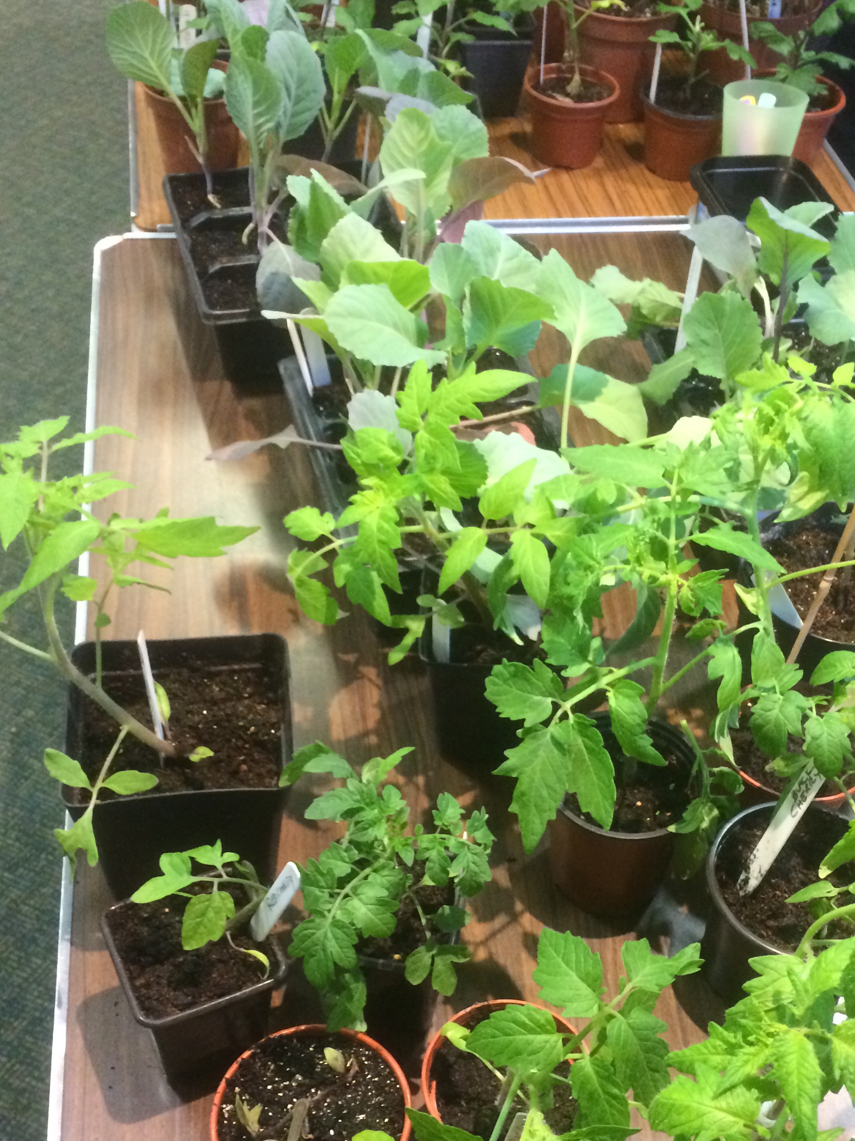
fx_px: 1383
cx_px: 511
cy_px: 706
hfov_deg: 34.2
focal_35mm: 42
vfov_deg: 44.5
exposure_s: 1/25
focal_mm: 4.15
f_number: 2.2
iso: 250
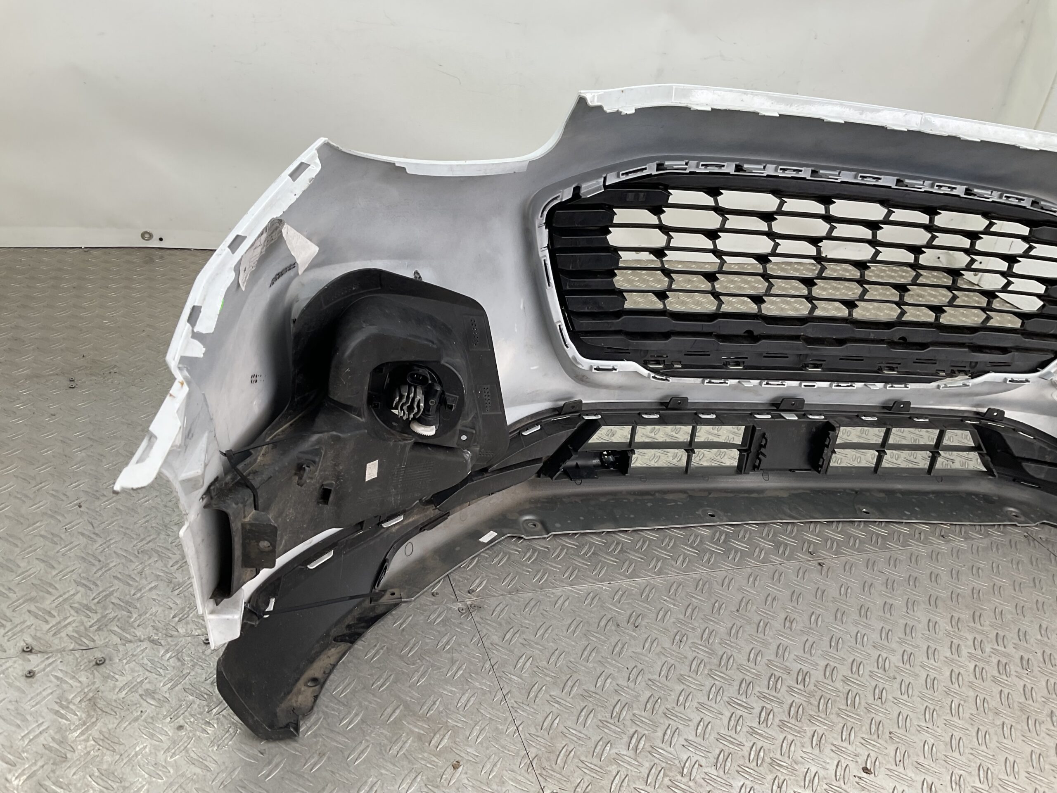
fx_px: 886
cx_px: 528
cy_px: 396
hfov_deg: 61.7
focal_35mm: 29
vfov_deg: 48.2
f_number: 1.8
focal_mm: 3
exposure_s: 1/120
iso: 25
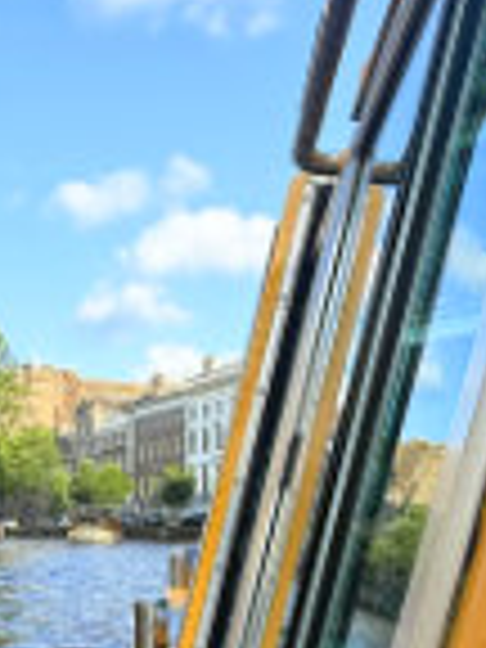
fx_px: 730
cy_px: 616
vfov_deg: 42.6
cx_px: 76
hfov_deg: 35.3
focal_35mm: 39
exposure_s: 1/779
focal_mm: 2.2
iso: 50
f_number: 2.2
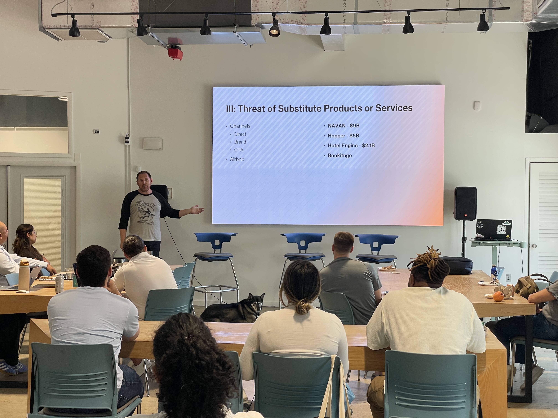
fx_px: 838
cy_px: 209
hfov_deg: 36.8
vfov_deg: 28.0
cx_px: 279
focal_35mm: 52
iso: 40
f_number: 2
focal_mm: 6
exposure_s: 1/120
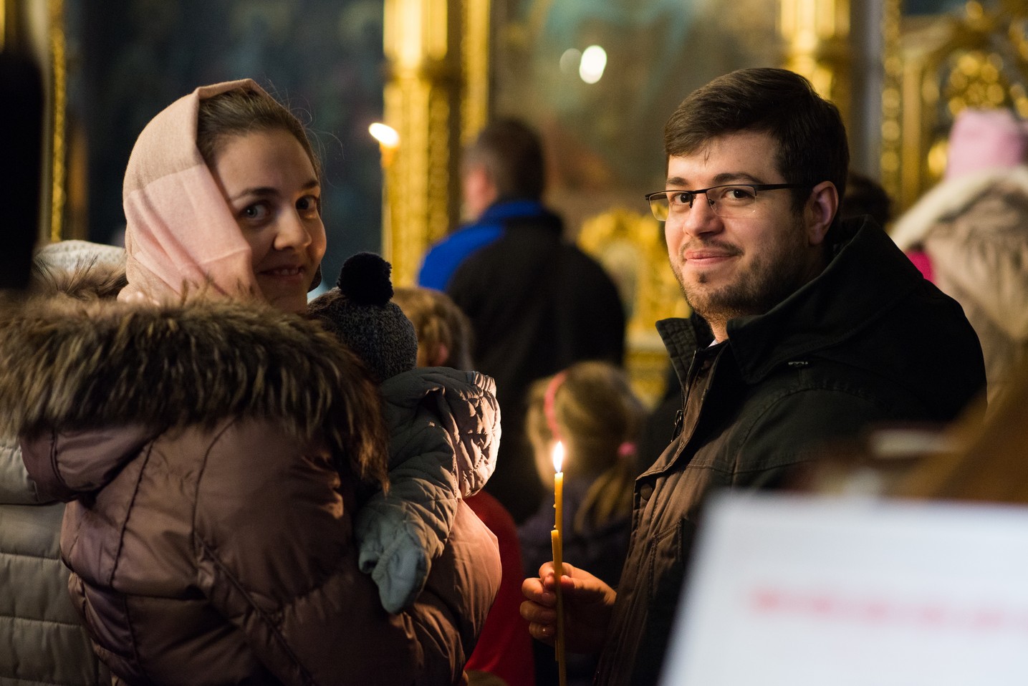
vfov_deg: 16.1
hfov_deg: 23.9
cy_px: 343
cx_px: 514
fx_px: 2428
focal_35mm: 85
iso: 1600
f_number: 2.5
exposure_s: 1/100
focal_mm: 85
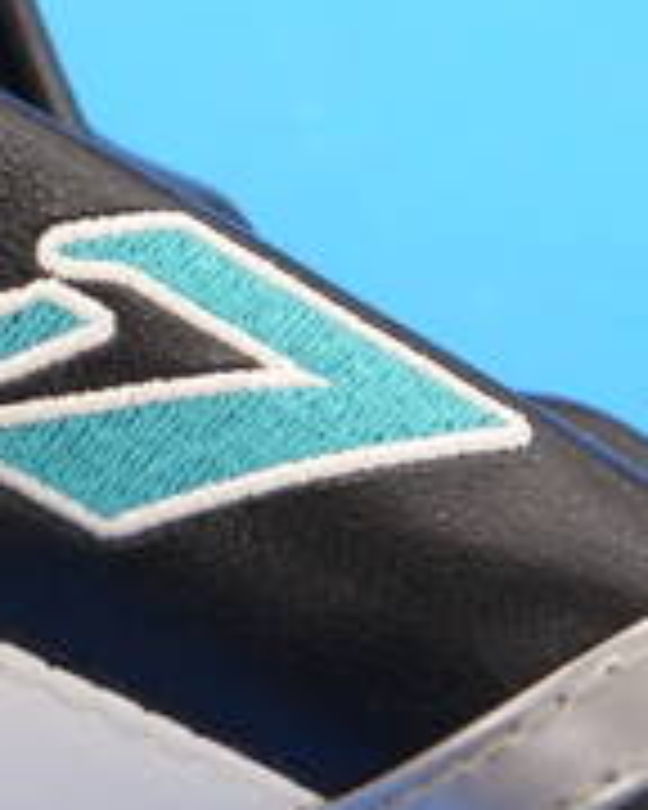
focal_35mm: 201
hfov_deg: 7.6
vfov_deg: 9.6
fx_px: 4819
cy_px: 171
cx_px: -144
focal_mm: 29
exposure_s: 1/60
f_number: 4.9
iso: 400
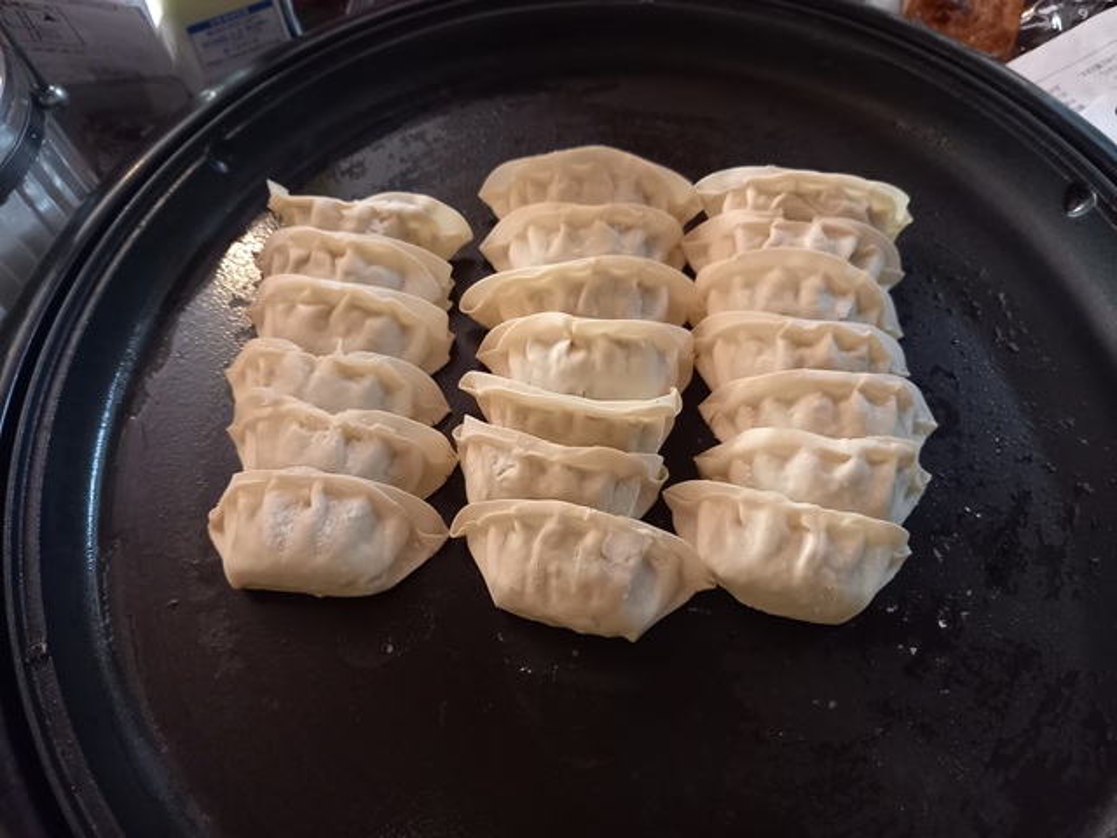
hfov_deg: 69.4
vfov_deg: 54.9
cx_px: 558
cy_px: 419
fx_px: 807
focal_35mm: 25
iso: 500
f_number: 1.8
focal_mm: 4.65
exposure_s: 1/24
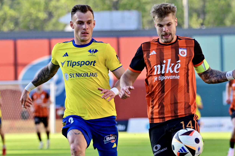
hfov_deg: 7.3
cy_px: 86
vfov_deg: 4.9
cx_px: 138
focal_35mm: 282
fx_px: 1840
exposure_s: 1/1000
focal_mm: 220
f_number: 6
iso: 800
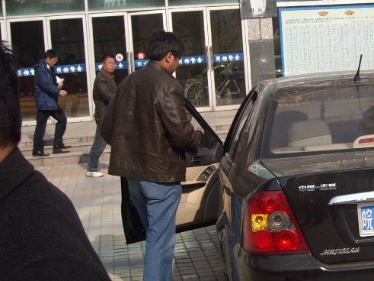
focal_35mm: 73
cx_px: 314
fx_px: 789
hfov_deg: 26.1
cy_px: 102
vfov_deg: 20.1
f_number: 5.6
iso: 64
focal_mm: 5.7
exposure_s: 1/369
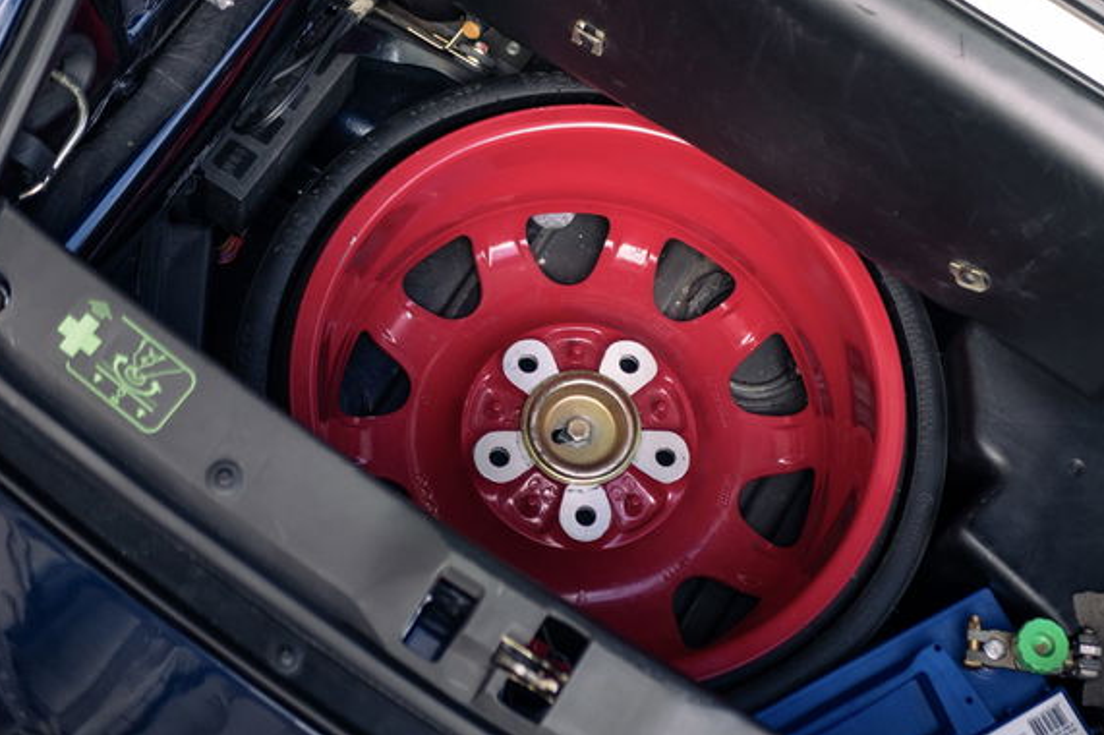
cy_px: 226
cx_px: 654
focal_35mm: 70
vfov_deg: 19.4
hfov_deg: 28.8
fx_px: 2145
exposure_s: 1/160
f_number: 2
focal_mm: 25
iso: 200
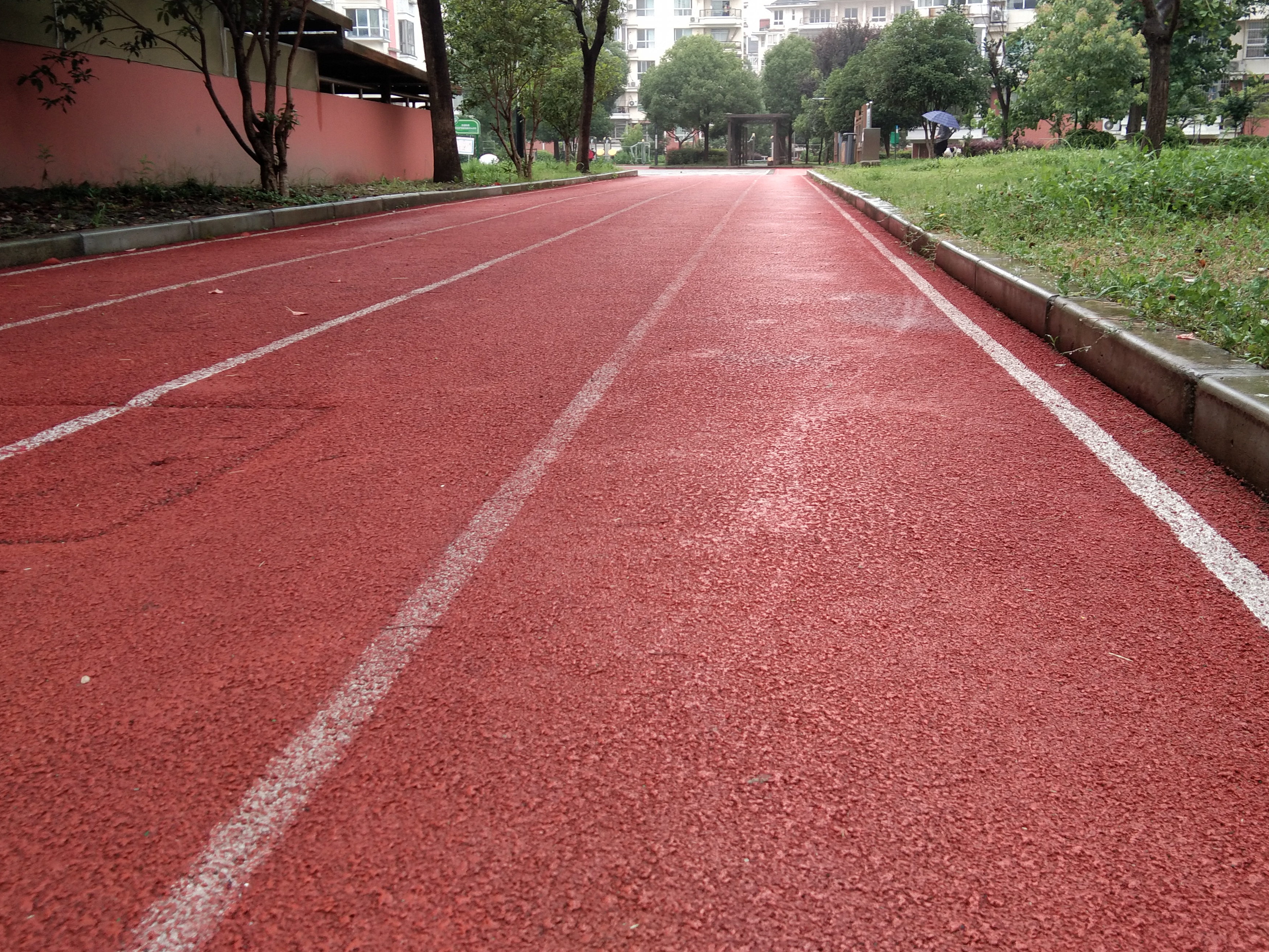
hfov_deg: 50.0
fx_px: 1356
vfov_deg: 38.6
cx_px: 704
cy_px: 411
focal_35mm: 37
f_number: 2.2
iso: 100
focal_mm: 3.69
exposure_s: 1/50
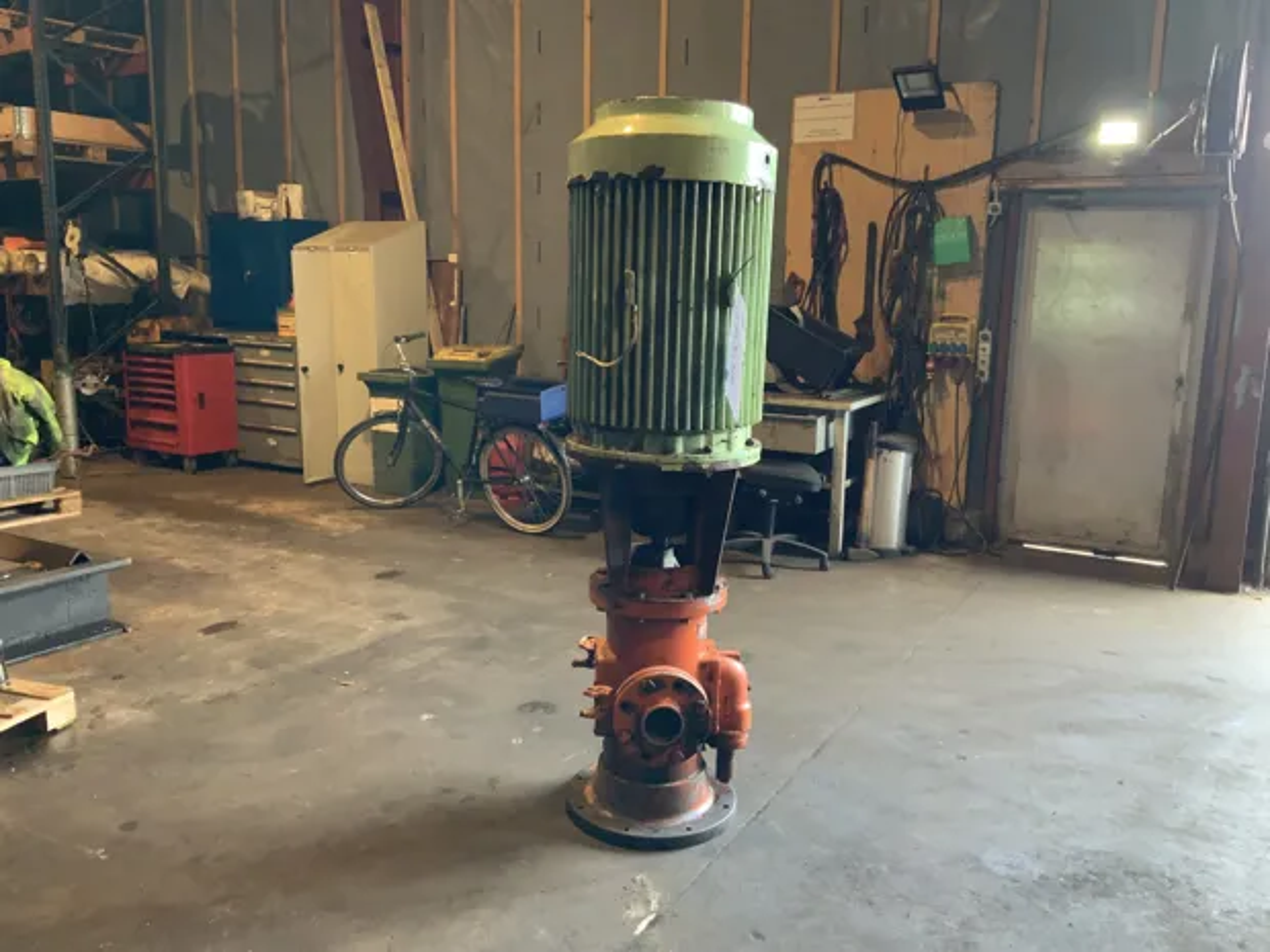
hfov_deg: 61.7
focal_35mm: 29
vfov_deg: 48.2
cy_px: 476
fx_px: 1064
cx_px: 635
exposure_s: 1/50
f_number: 1.8
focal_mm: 3
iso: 160
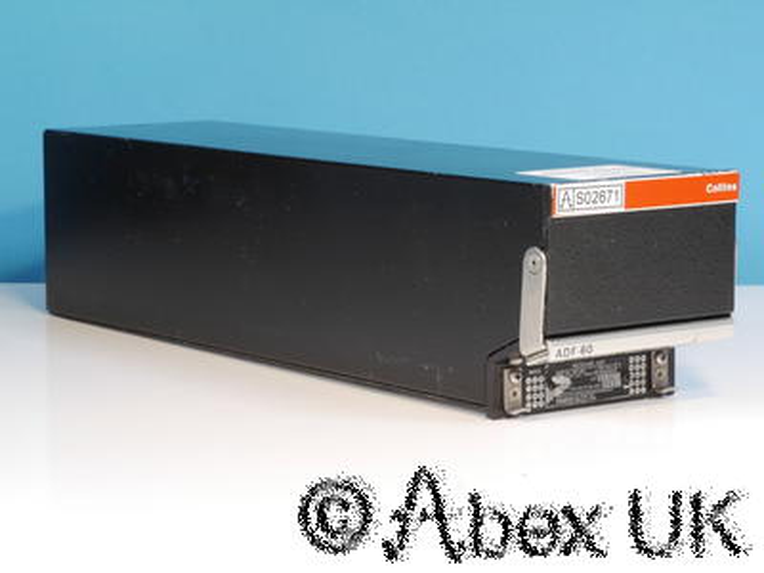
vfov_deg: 12.1
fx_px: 2693
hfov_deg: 16.1
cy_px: 286
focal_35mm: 122
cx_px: 382
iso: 800
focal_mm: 61
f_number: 22
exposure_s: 1
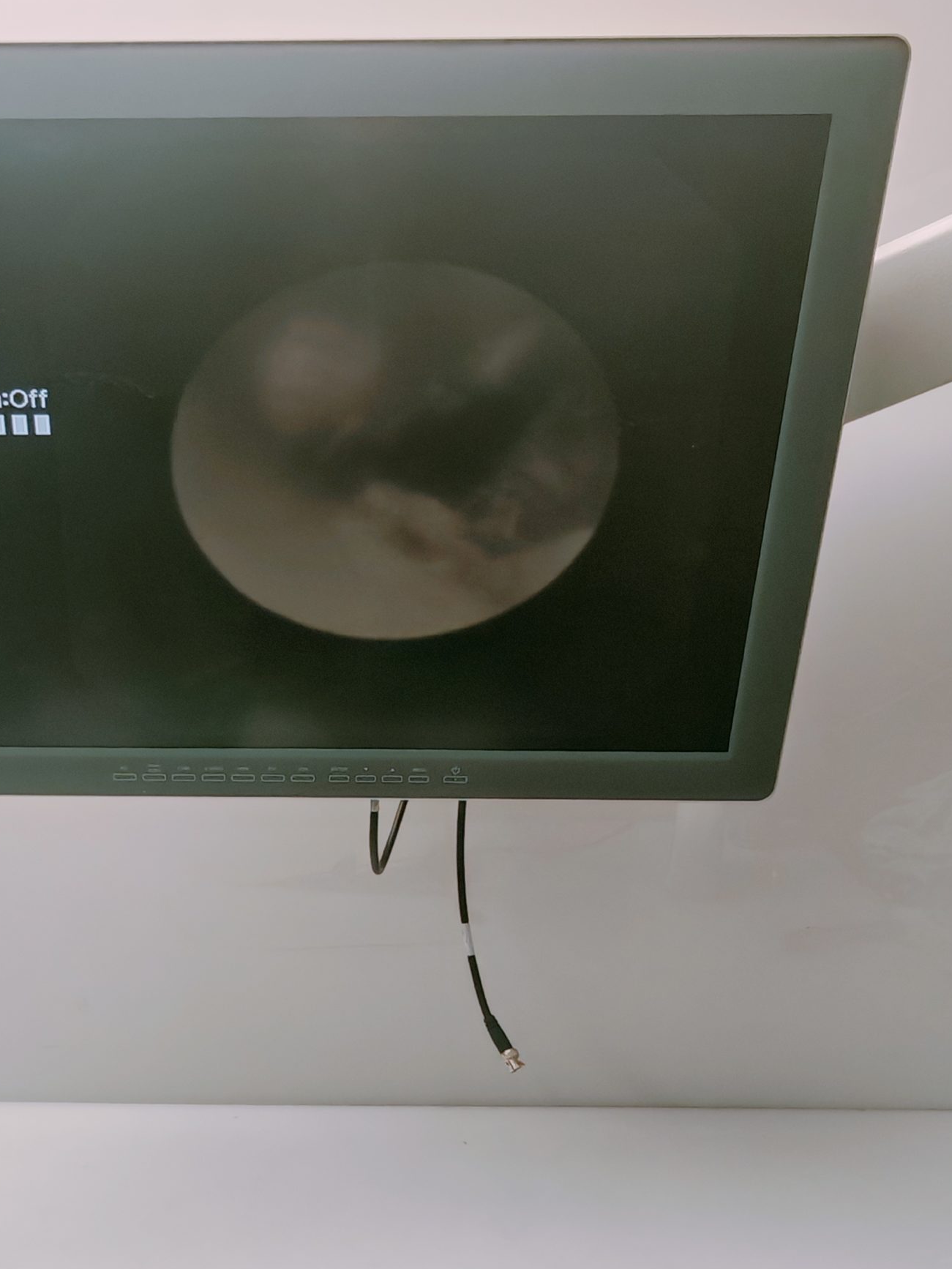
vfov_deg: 57.3
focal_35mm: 31
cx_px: 282
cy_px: 828
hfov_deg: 44.5
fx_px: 1136
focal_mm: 1.82
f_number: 2
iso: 64
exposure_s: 1/100
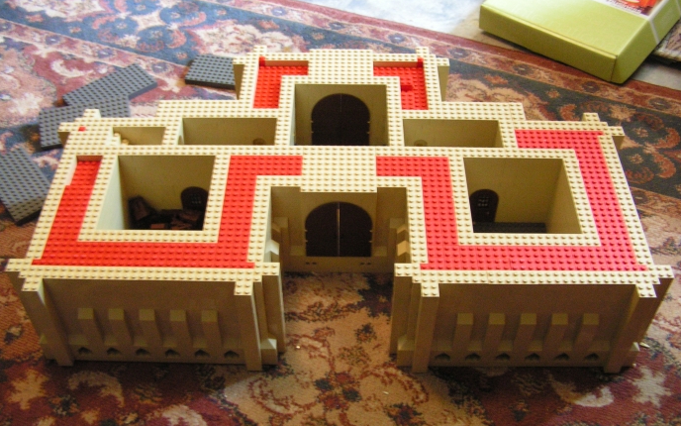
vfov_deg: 31.2
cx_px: 341
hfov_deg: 48.2
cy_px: 213
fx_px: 761
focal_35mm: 41
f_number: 2.8
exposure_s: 1/8
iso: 200
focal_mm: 6.3
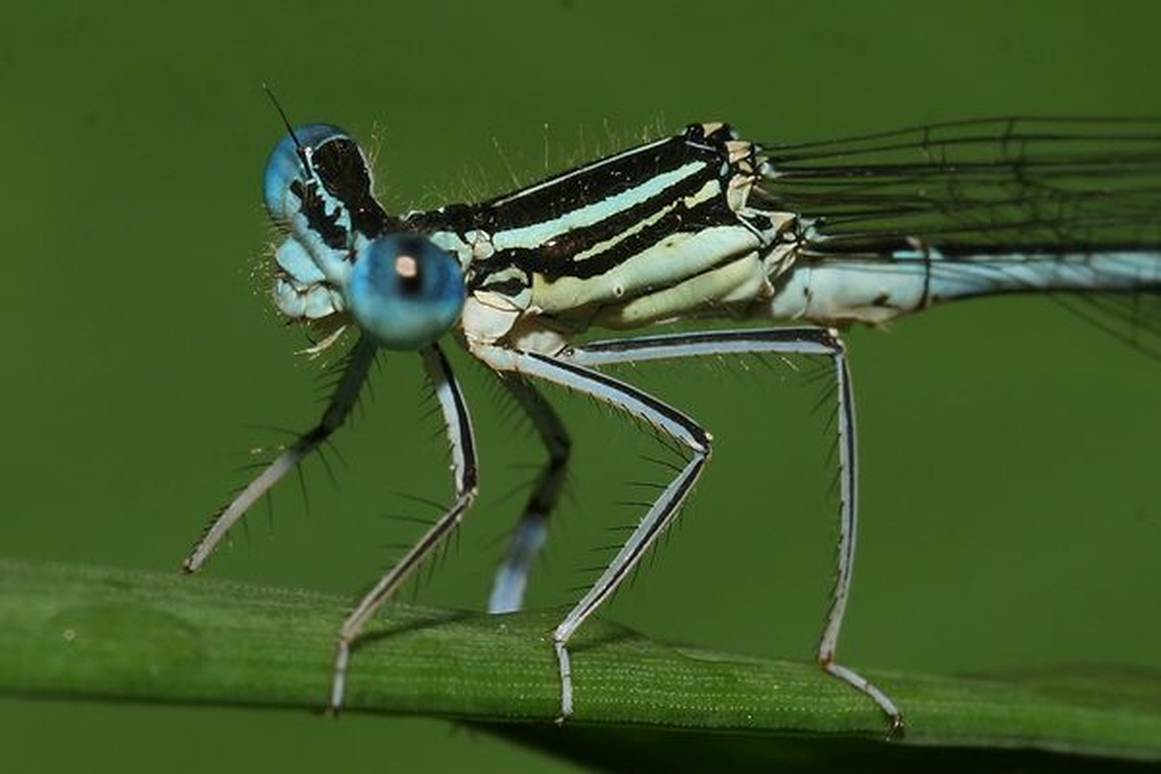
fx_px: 3386
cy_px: 387
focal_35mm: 105
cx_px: 580
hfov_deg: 19.5
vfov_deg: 13.0
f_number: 16
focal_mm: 105
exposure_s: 1/250
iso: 200
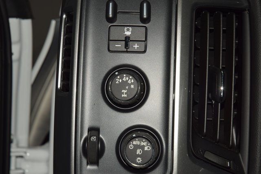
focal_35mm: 105
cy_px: 87
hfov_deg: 19.5
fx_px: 761
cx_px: 130
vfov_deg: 13.0
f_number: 8
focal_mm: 70
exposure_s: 1/125
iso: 100
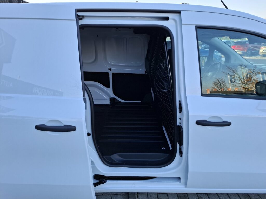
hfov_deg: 73.9
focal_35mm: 23
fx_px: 177
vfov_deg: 58.9
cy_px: 100
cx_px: 133
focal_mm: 5.54
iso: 50
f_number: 1.8
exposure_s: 1/274
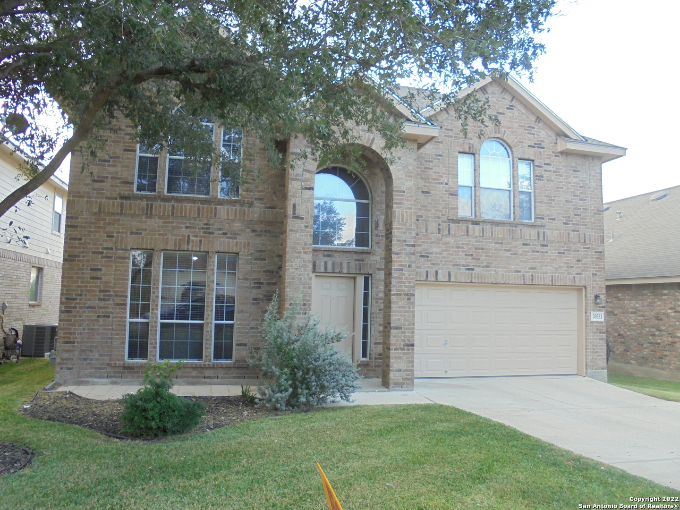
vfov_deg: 53.1
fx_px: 511
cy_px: 255
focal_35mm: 26
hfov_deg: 67.3
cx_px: 340
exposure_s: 1/80
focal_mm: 4.6
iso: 100
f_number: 3.5
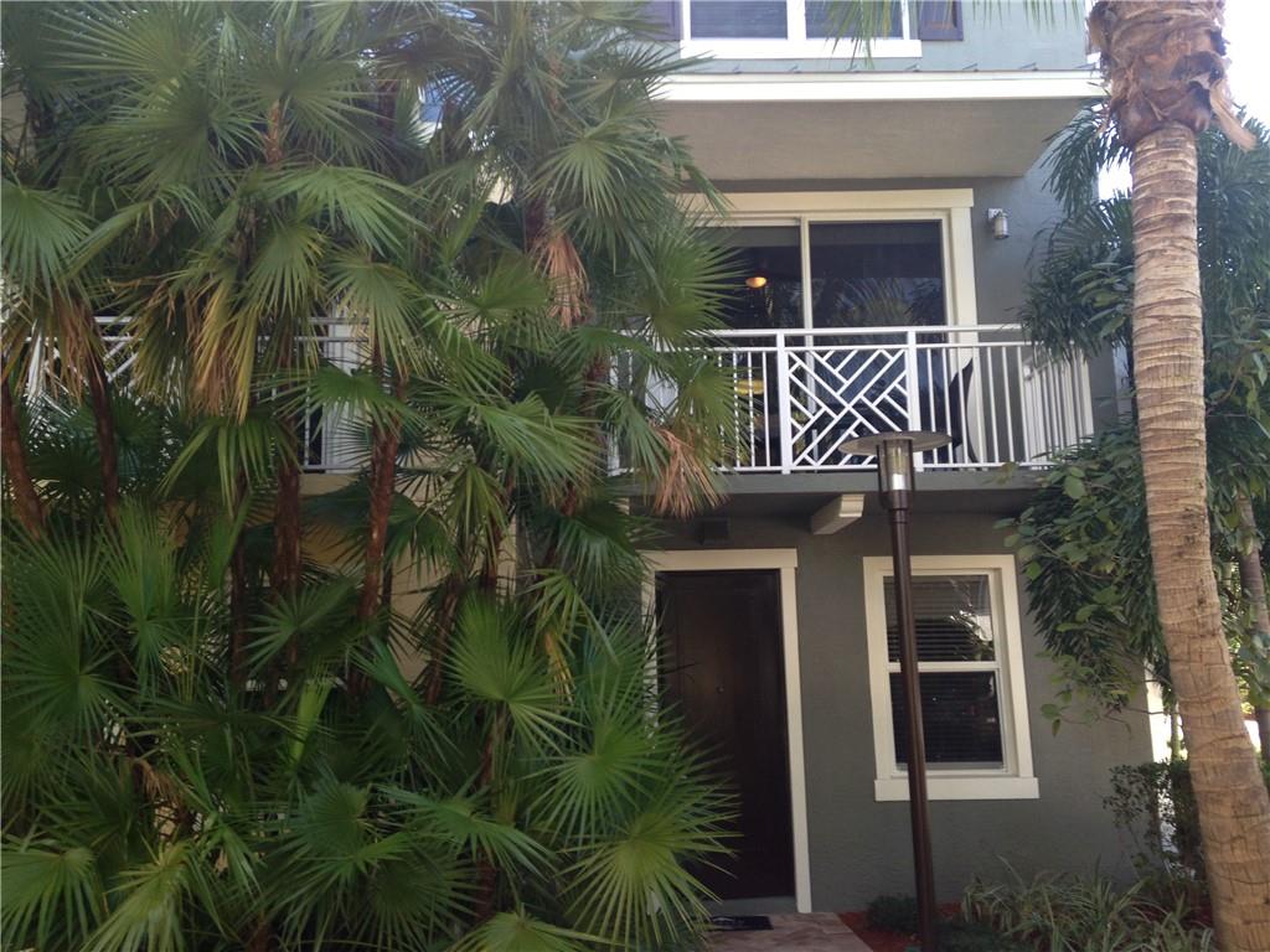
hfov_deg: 55.4
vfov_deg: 42.9
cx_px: 635
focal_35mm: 33
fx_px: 1211
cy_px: 476
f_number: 2.4
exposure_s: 1/120
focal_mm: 4.12
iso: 64
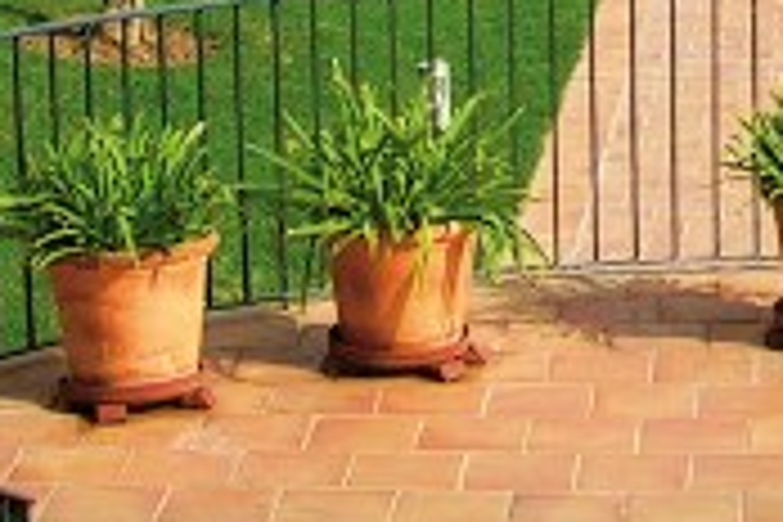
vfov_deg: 7.9
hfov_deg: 12.0
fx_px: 3632
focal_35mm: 167
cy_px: -464
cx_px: 1008
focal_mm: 5.4
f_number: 4.8
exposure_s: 1/447
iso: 50
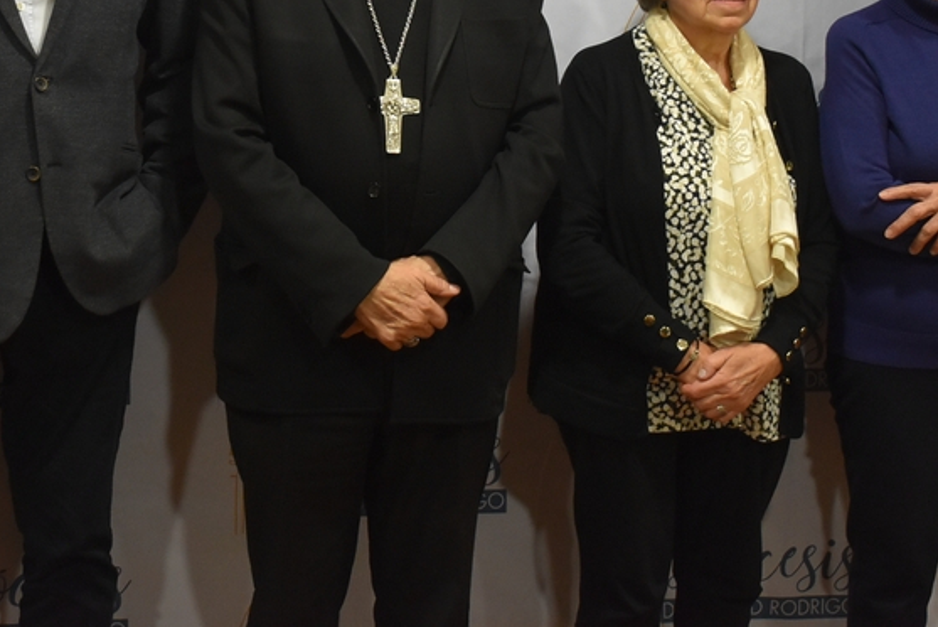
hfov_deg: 24.0
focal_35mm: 84
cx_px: 301
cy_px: 8
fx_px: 2190
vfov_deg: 16.0
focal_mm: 26
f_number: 3.8
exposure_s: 1/60
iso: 1250
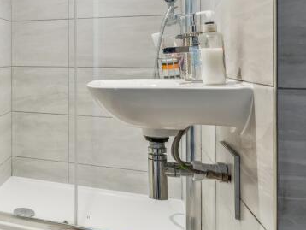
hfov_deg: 32.8
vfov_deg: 32.4
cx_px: -85
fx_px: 389
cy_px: 65
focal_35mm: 44
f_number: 6.3
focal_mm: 16
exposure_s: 1/50
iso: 1600
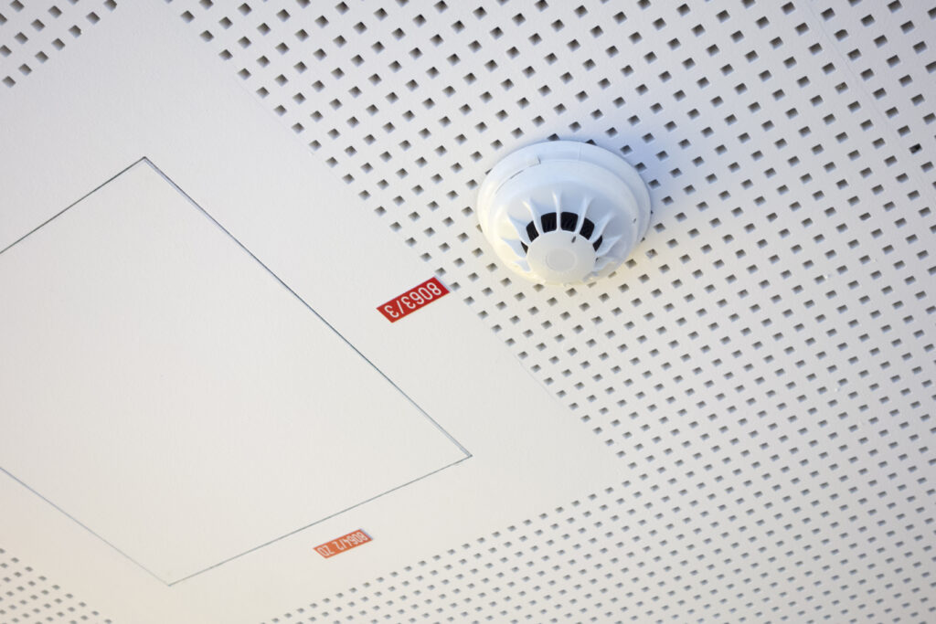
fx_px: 1326
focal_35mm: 51
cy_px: 312
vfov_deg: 26.5
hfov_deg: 38.9
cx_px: 468
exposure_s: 1/50
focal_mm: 18.88
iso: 400
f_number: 3.2
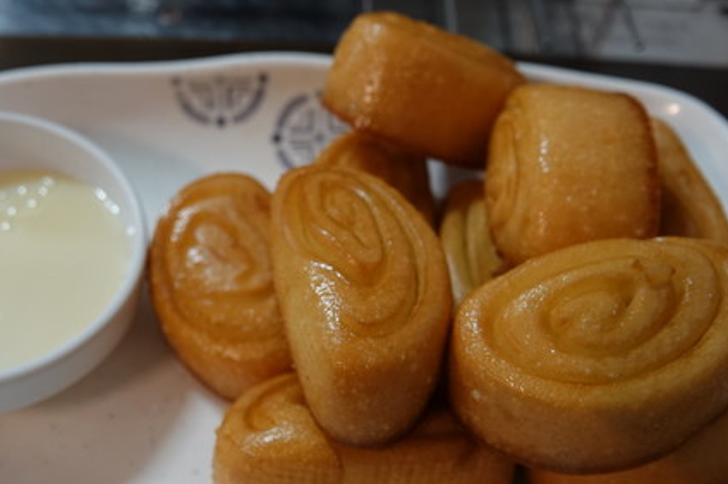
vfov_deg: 26.3
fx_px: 1031
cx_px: 288
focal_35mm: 51
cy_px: 306
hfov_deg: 38.7
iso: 320
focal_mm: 13.31
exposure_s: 1/40
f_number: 3.2
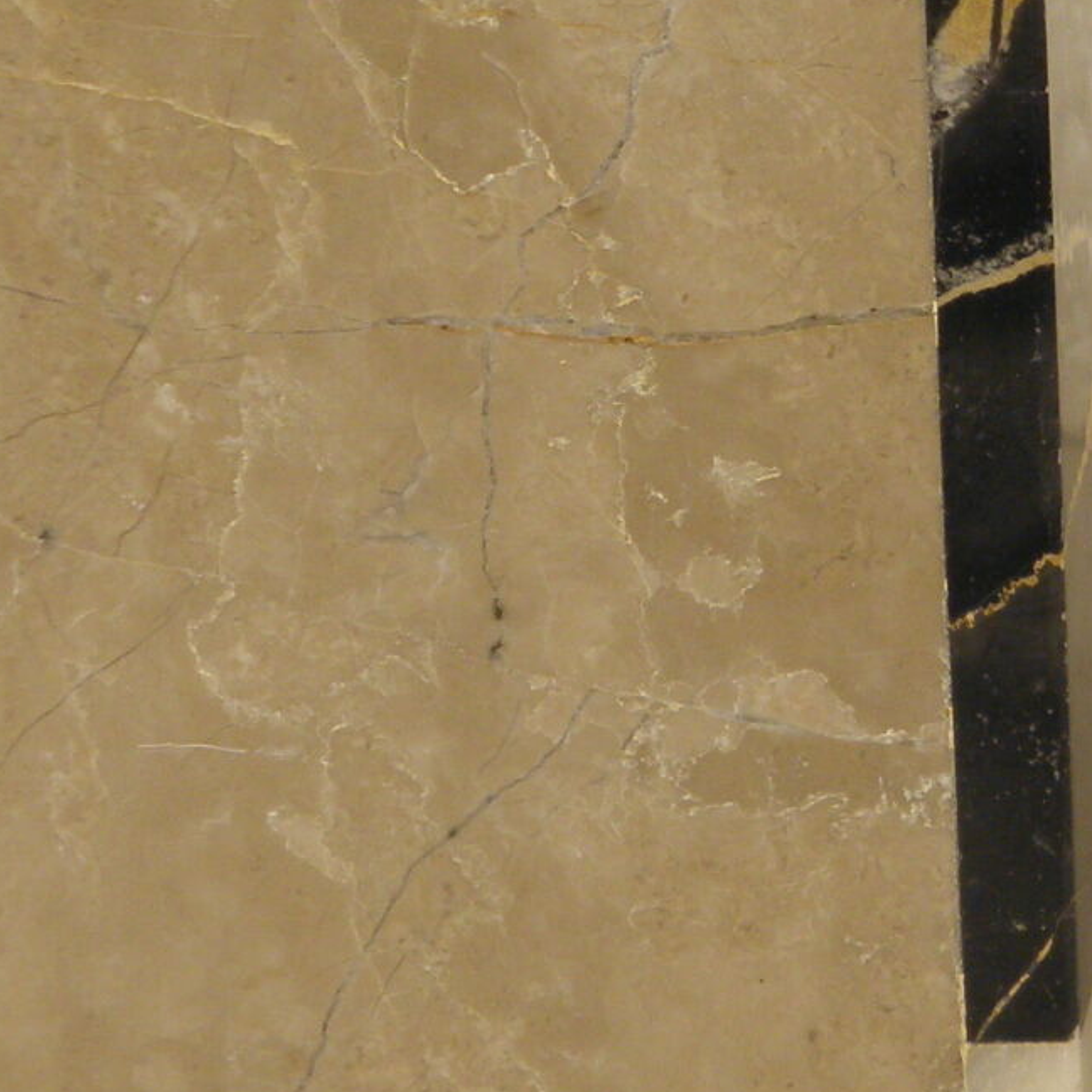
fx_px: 7352
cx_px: 1690
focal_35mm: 206
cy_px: 318
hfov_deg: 8.3
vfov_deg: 8.5
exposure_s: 1/60
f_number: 4.1
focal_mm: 10.6
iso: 100
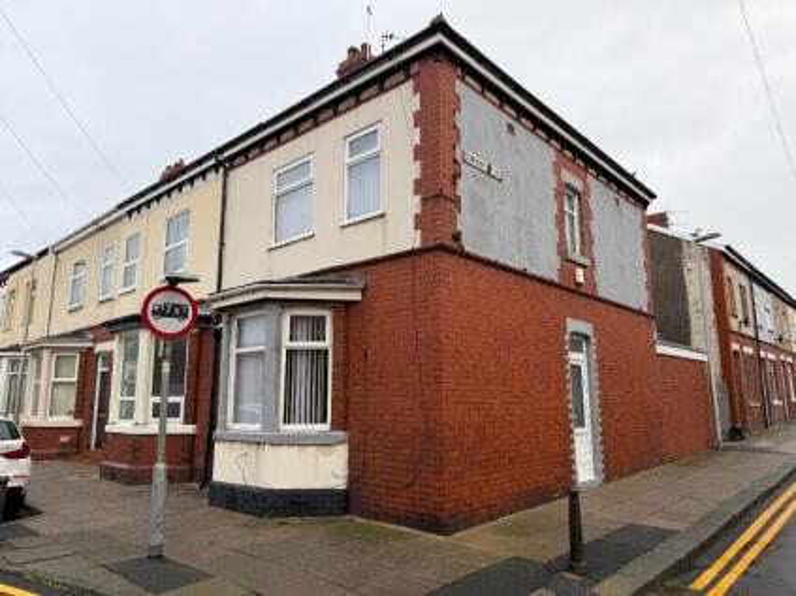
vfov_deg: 56.8
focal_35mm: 24
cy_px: 298
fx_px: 552
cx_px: 398
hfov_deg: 71.6
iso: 80
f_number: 1.78
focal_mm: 6.76
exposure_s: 1/510
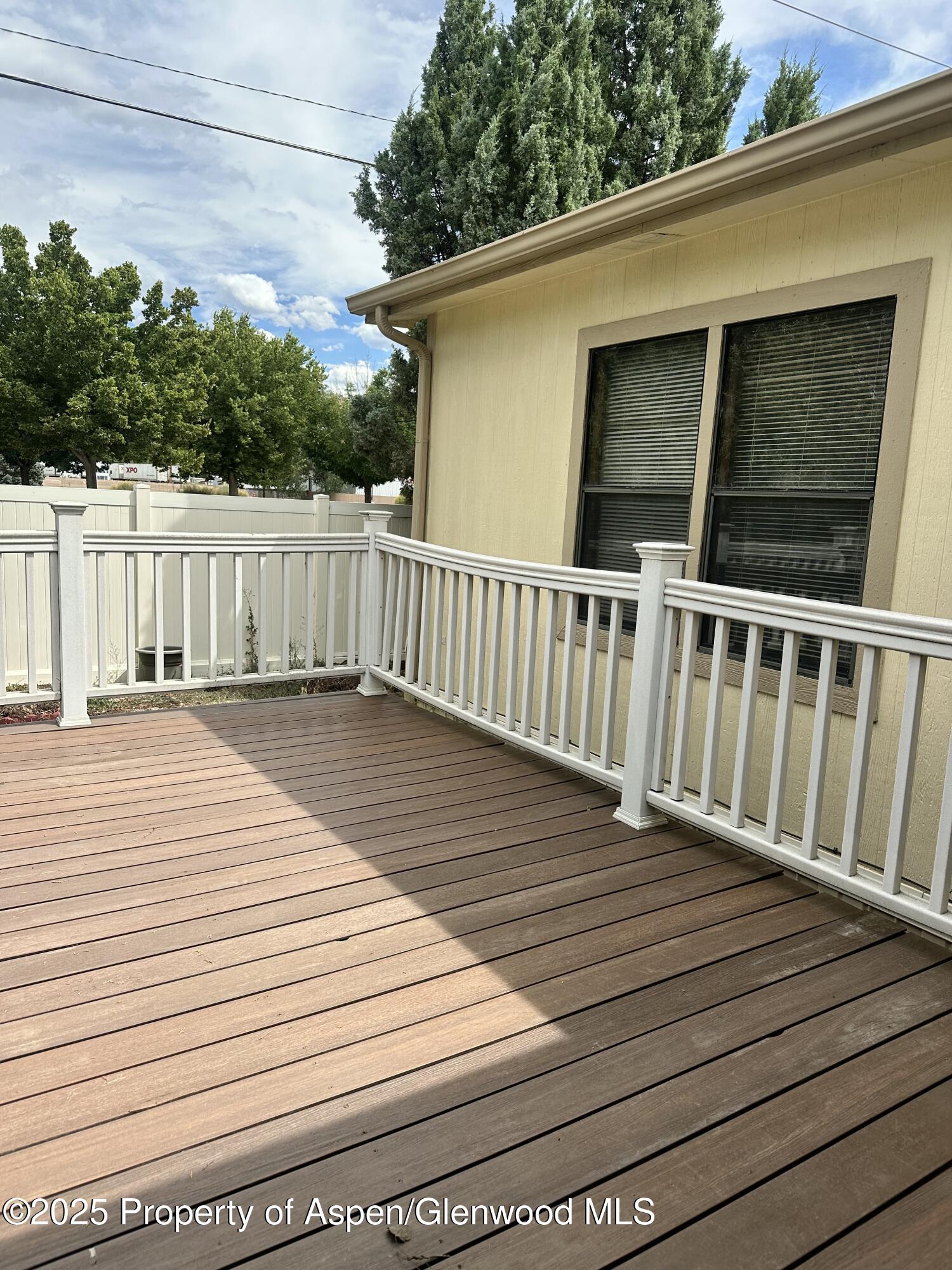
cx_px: 476
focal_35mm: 24
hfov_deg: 56.8
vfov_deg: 71.6
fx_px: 880
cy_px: 635
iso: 80
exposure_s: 1/3155
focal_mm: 6.86
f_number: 1.78
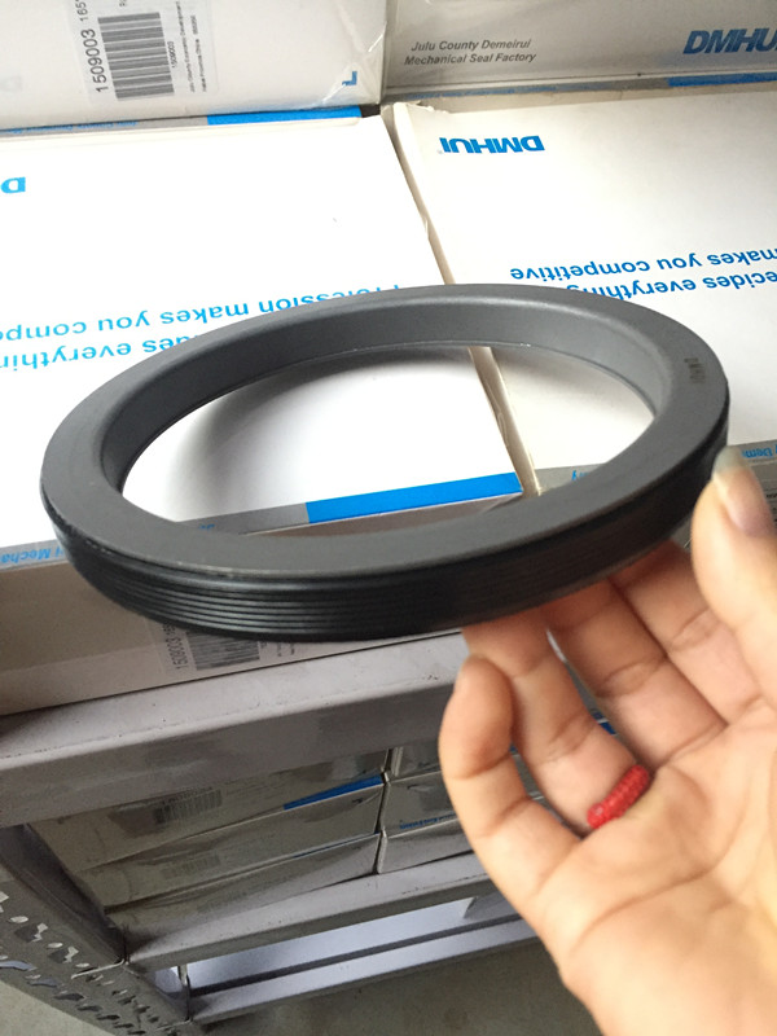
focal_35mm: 29
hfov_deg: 48.2
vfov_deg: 61.7
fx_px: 868
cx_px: 388
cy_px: 518
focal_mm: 4.15
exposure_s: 1/33
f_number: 2.2
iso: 250
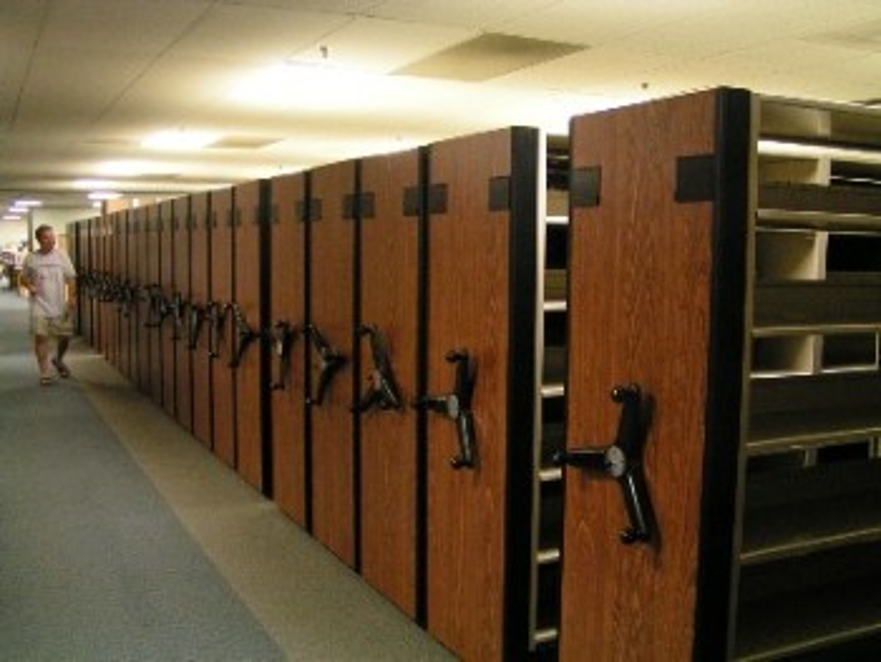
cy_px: 331
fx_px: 968
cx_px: 440
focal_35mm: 38
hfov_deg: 48.9
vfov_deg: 37.8
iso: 200
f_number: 2.8
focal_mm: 5.8
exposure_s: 1/20
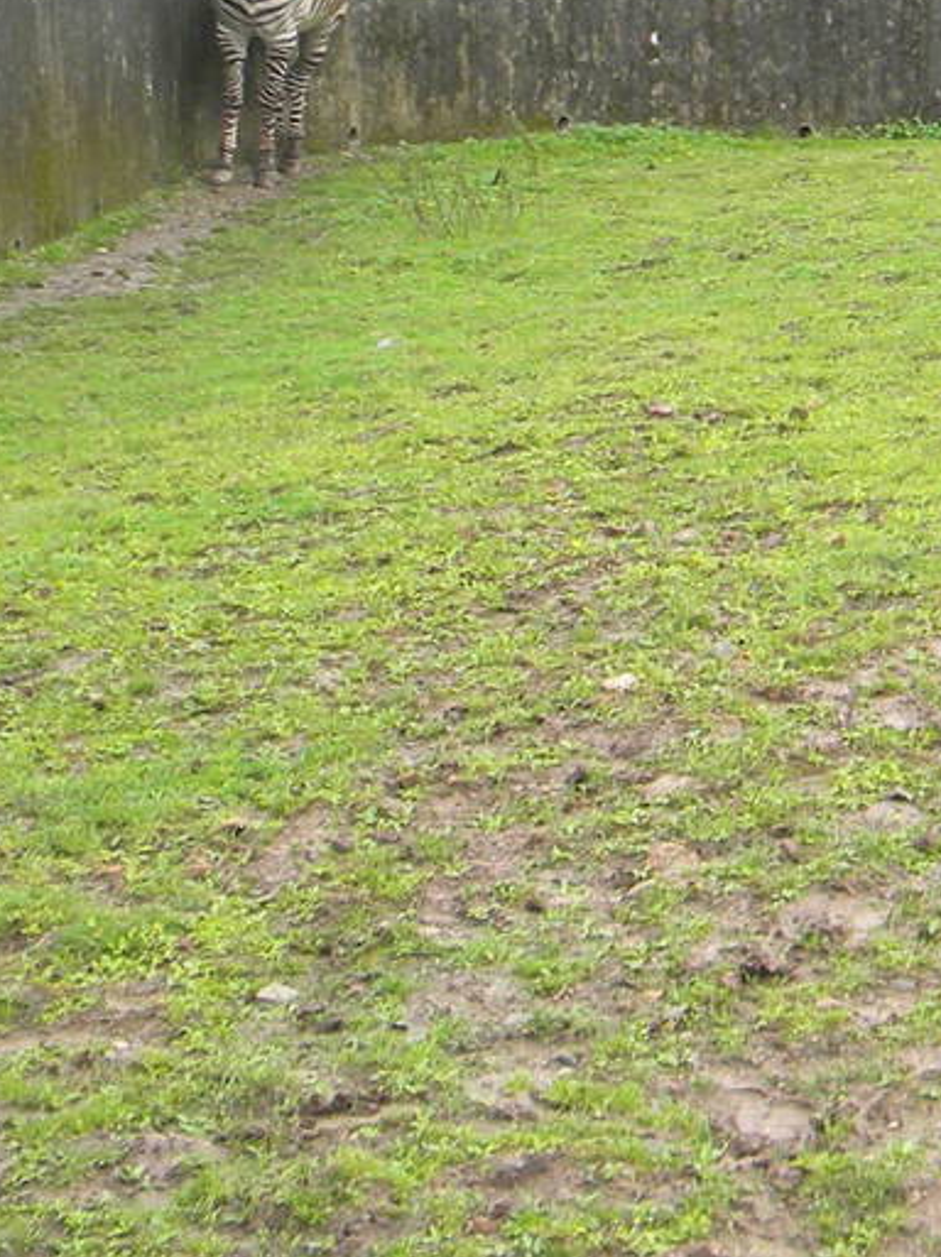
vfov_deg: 15.1
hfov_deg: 10.5
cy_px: -56
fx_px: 4645
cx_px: 1946
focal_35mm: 128
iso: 100
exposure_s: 1/60
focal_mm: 7.3
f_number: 3.8
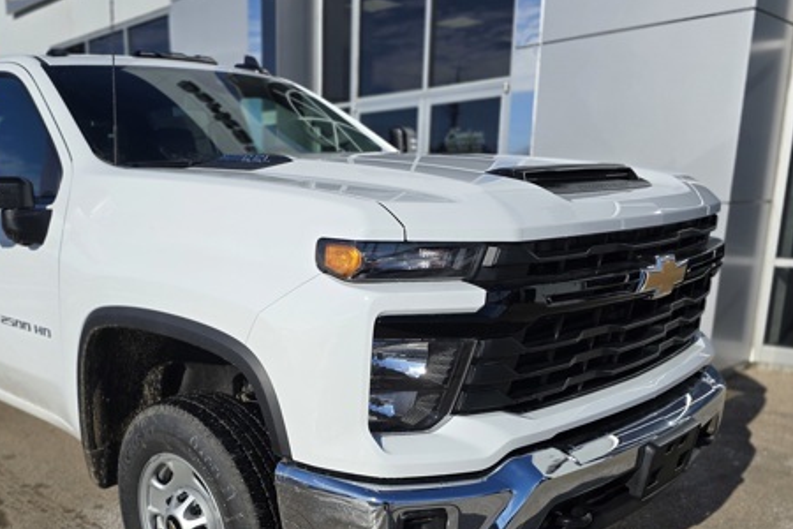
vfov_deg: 38.1
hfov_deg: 54.6
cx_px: 259
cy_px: 384
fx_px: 749
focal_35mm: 34
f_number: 1.7
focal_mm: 6.3
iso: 12
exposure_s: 1/1714
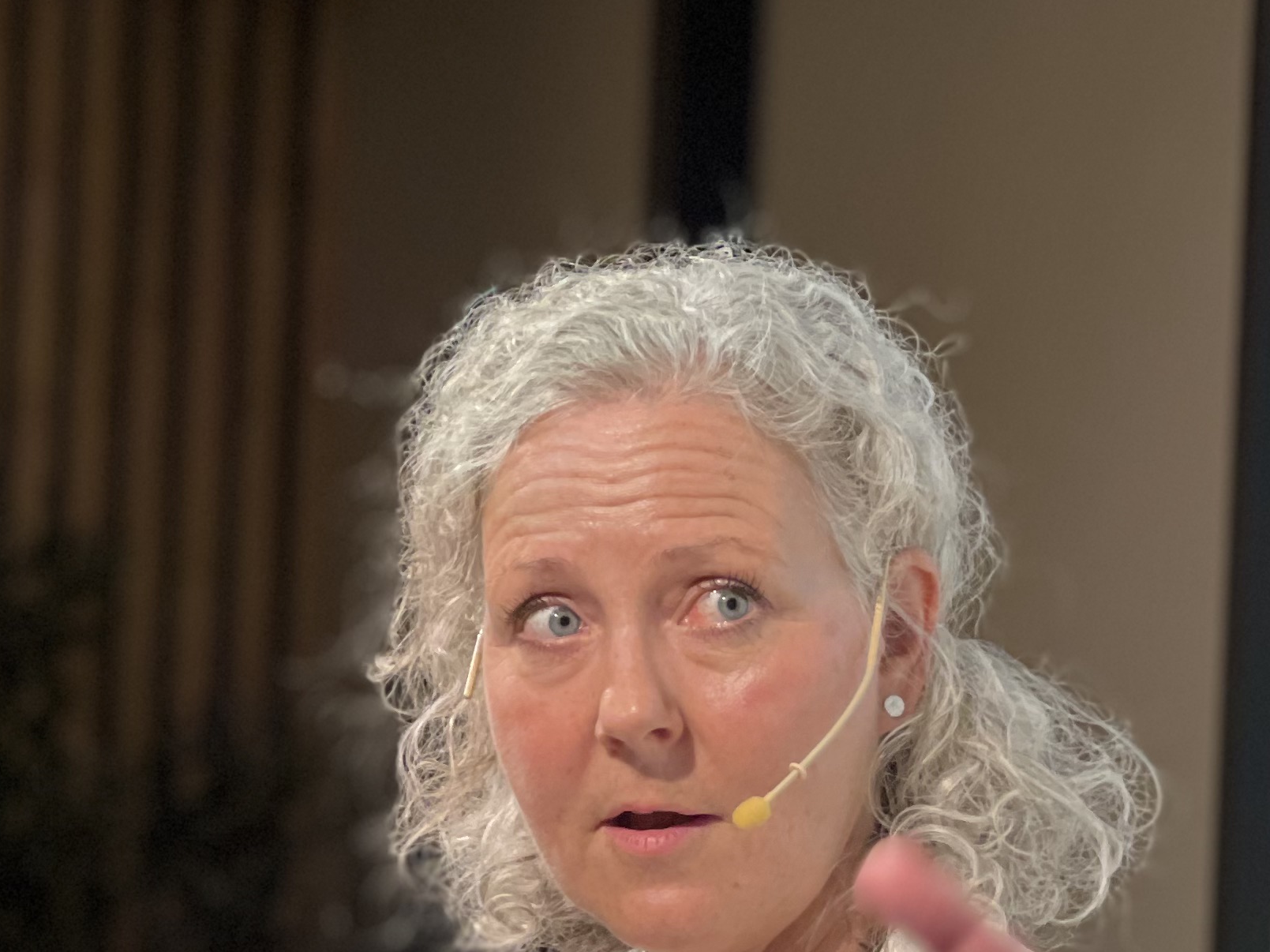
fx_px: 7079
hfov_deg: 10.2
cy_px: 998
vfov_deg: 7.7
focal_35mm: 193
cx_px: 967
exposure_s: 1/60
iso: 125
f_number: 2.8
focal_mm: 9
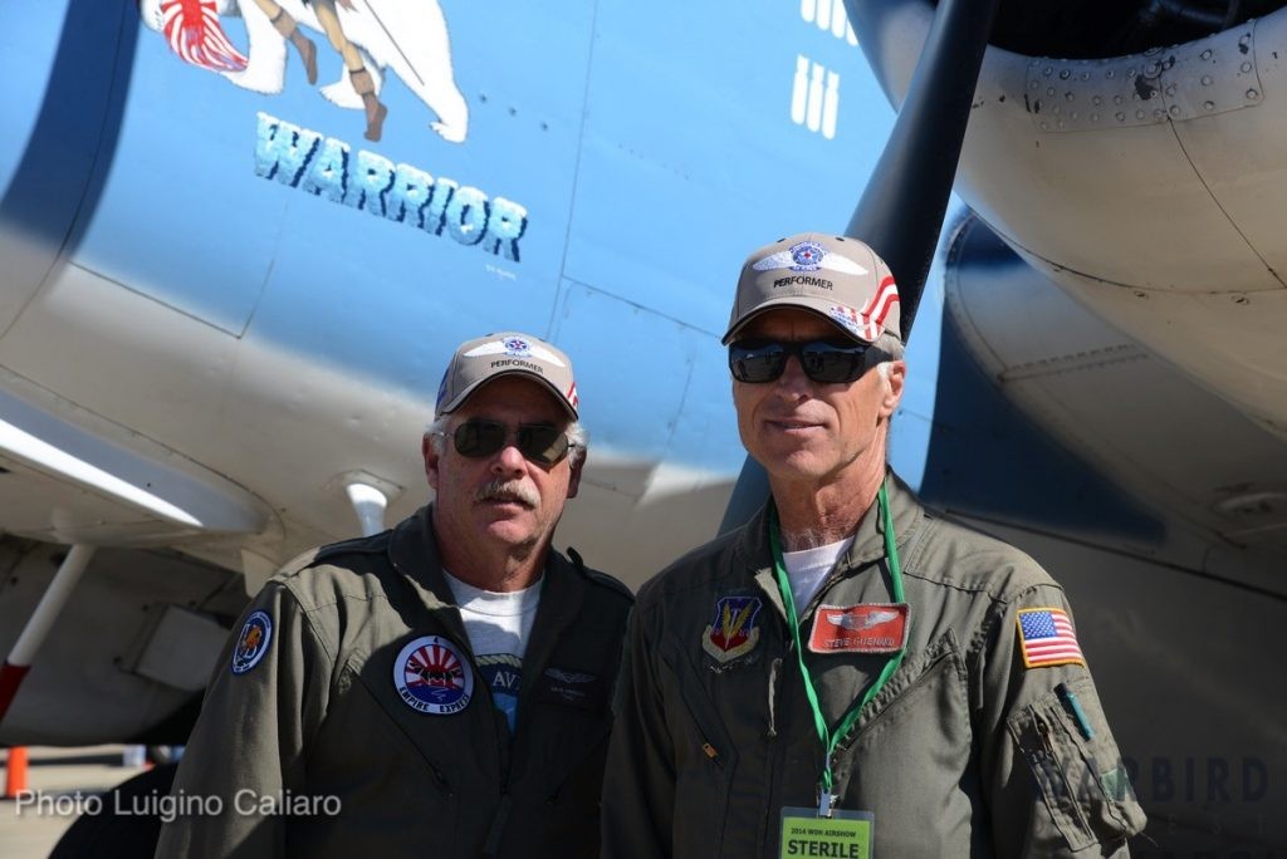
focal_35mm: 62
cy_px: 430
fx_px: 2218
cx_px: 644
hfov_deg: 32.4
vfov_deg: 21.9
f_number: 6.3
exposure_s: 1/640
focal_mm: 62
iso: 200
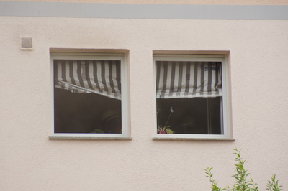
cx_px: 144
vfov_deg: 5.1
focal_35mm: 270
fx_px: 2158
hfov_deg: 7.6
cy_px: 96
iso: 200
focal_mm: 180
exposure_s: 1/320
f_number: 5.6
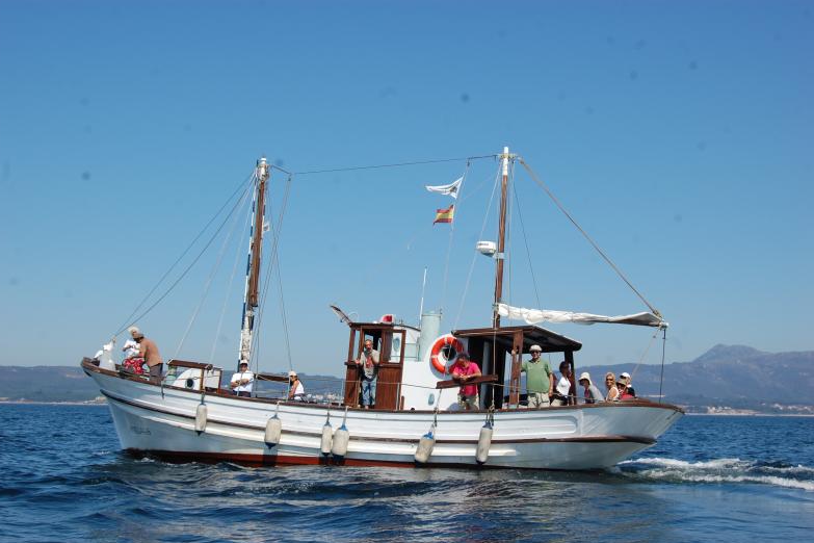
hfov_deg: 40.3
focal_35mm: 49
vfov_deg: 27.5
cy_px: 274
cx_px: 399
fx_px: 1108
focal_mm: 32
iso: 200
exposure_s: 1/400
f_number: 10
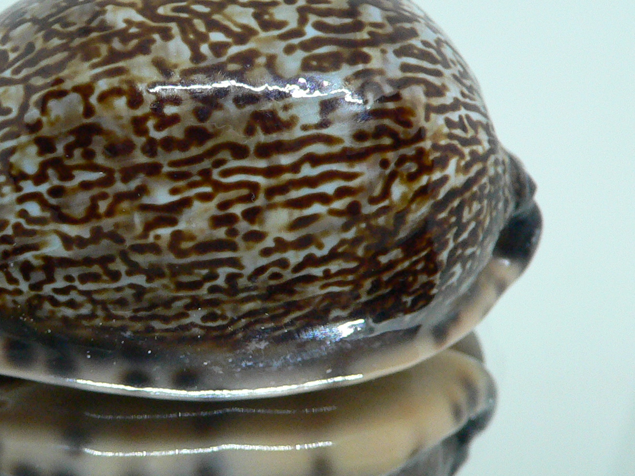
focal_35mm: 58
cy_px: 250
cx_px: 170
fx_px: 1064
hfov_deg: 32.7
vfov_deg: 25.2
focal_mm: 4.6
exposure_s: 1/25
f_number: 2.8
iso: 200
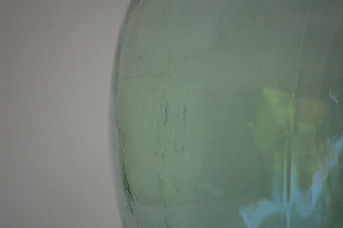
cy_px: 114
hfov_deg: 5.7
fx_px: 3424
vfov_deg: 3.8
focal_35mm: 360
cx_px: 172
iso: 800
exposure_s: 1/200
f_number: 5.3
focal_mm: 240
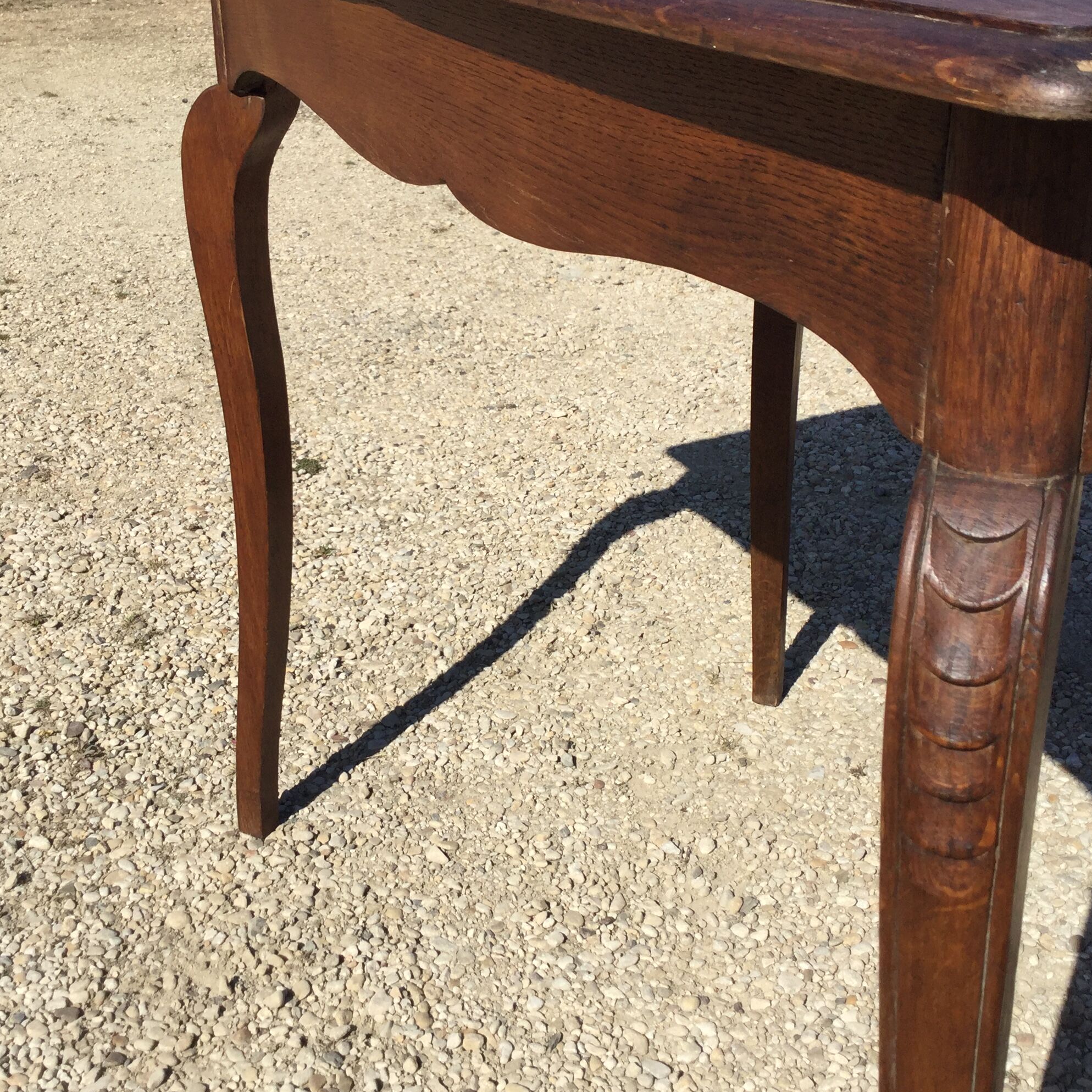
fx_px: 1606
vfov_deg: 37.5
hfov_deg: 37.5
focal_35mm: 45
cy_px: 505
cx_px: 528
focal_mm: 3.3
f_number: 2.4
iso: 25
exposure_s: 1/1508
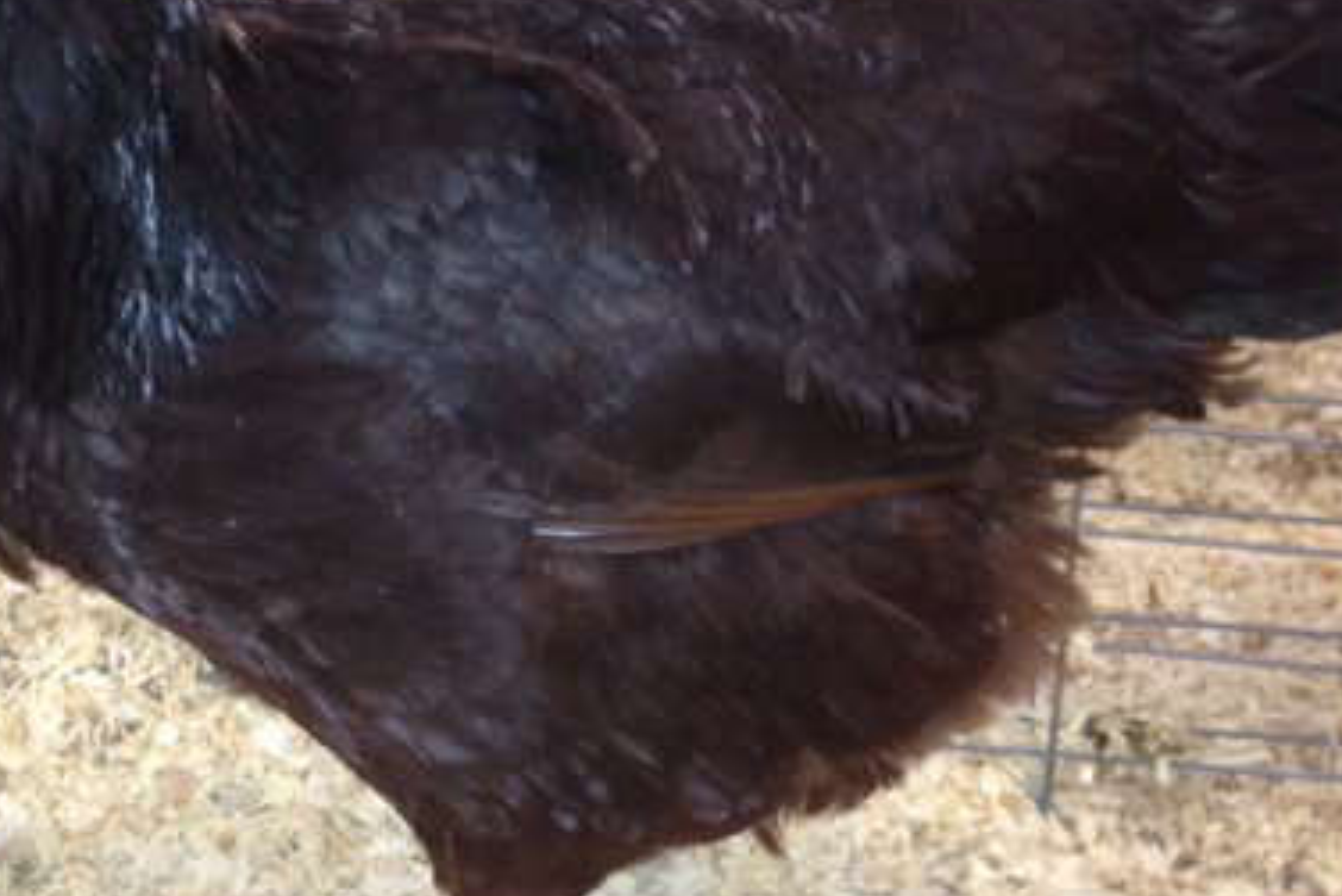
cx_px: 407
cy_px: 289
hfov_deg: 32.0
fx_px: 2312
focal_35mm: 62
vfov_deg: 21.8
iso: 160
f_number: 2.4
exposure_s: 1/20
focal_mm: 4.28
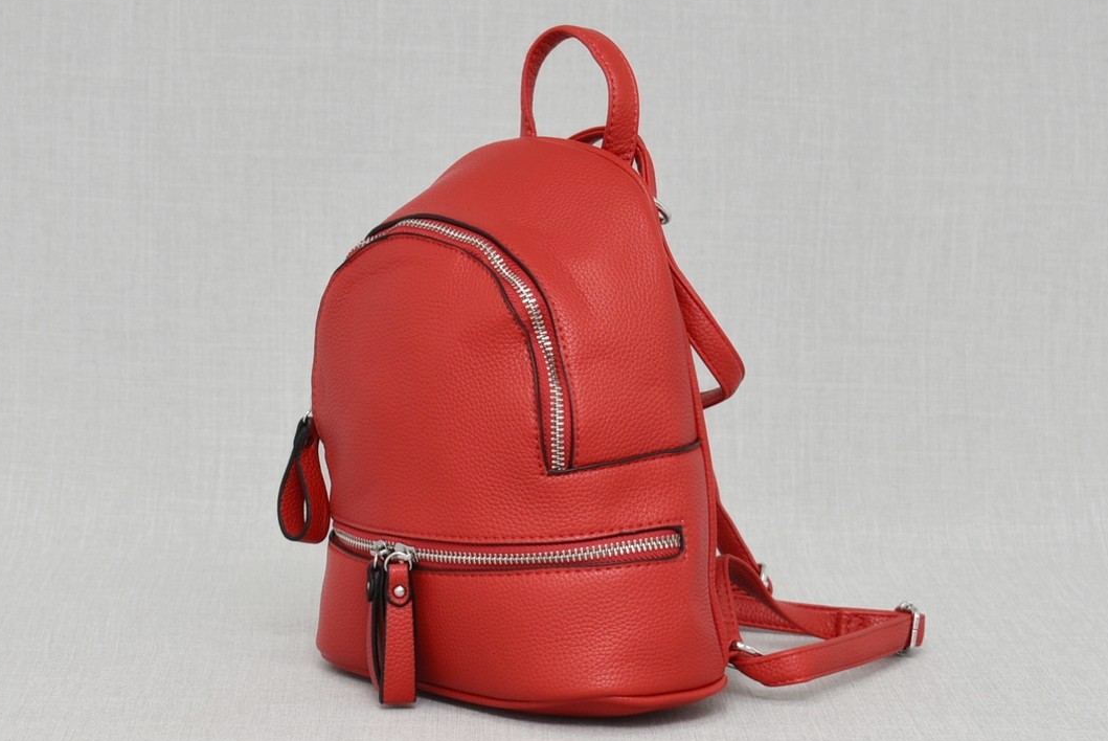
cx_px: 571
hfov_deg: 23.4
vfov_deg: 15.7
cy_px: 382
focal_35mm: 87
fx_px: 2680
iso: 100
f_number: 5.6
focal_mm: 48
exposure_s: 1/60
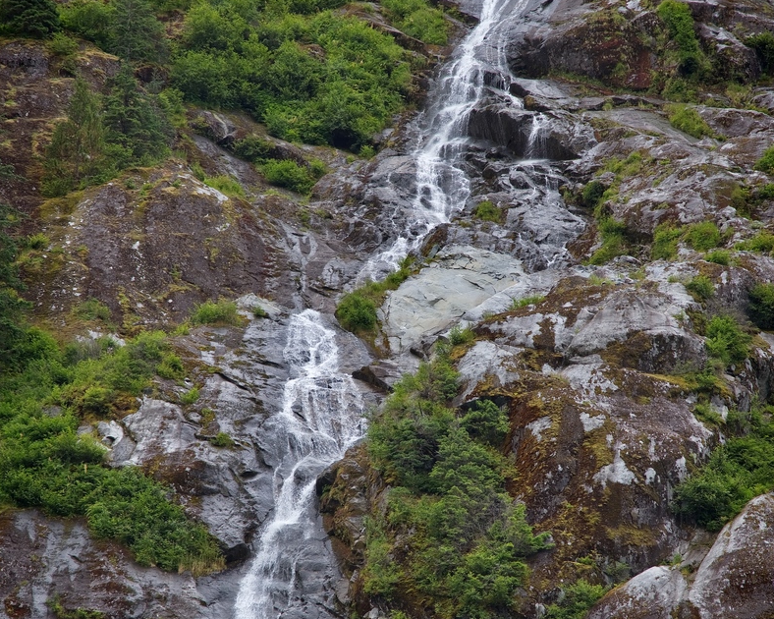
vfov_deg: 8.4
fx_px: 4191
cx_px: 393
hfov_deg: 10.6
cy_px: 351
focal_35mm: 183
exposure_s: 1/250
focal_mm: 120
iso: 125
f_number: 4
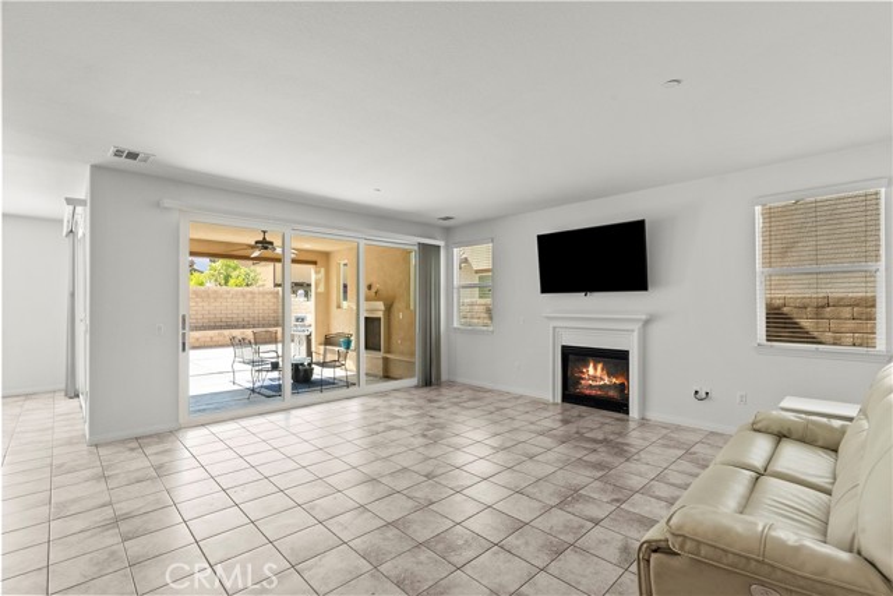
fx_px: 397
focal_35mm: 16
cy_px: 298
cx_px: 446
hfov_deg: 96.7
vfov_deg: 73.8
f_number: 8
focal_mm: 16
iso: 2000
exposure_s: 1/40
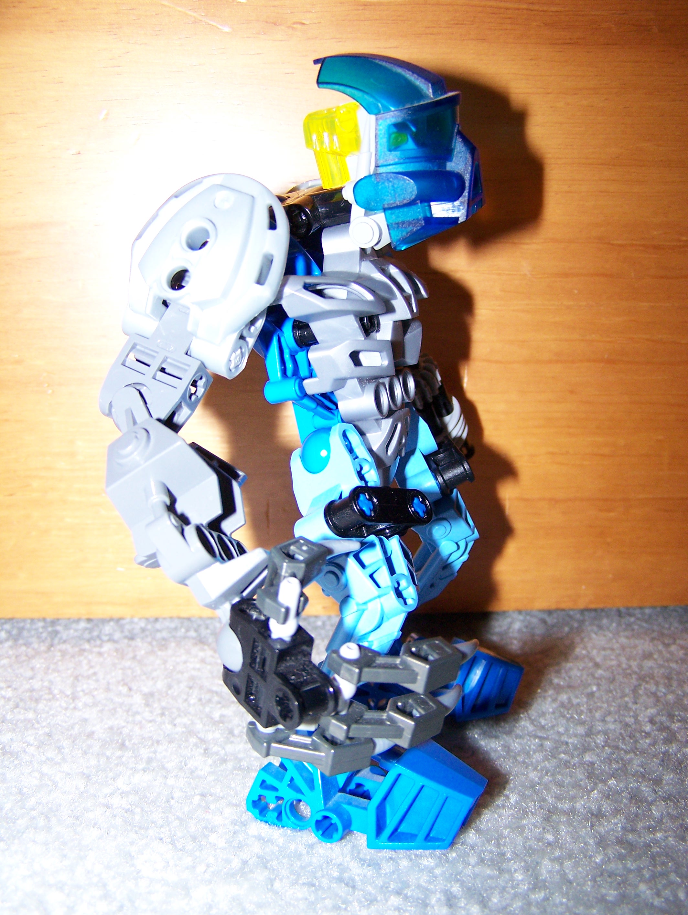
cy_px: 458
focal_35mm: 38
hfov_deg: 37.8
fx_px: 1006
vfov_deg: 48.9
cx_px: 344
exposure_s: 1/60
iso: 160
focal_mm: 6.3
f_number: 2.8
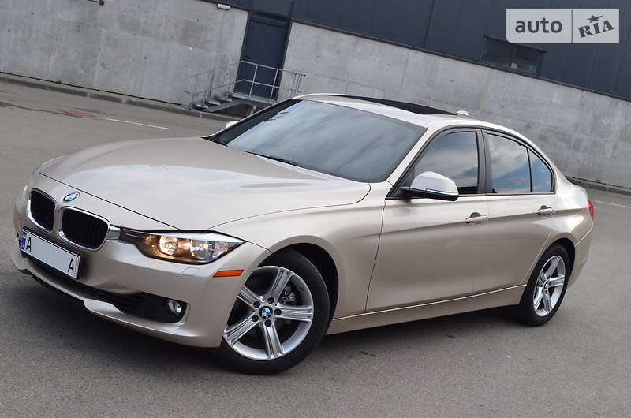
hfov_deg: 41.2
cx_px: 316
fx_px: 840
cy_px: 209
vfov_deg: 28.0
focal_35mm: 48
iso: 200
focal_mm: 32
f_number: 11
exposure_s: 1/100
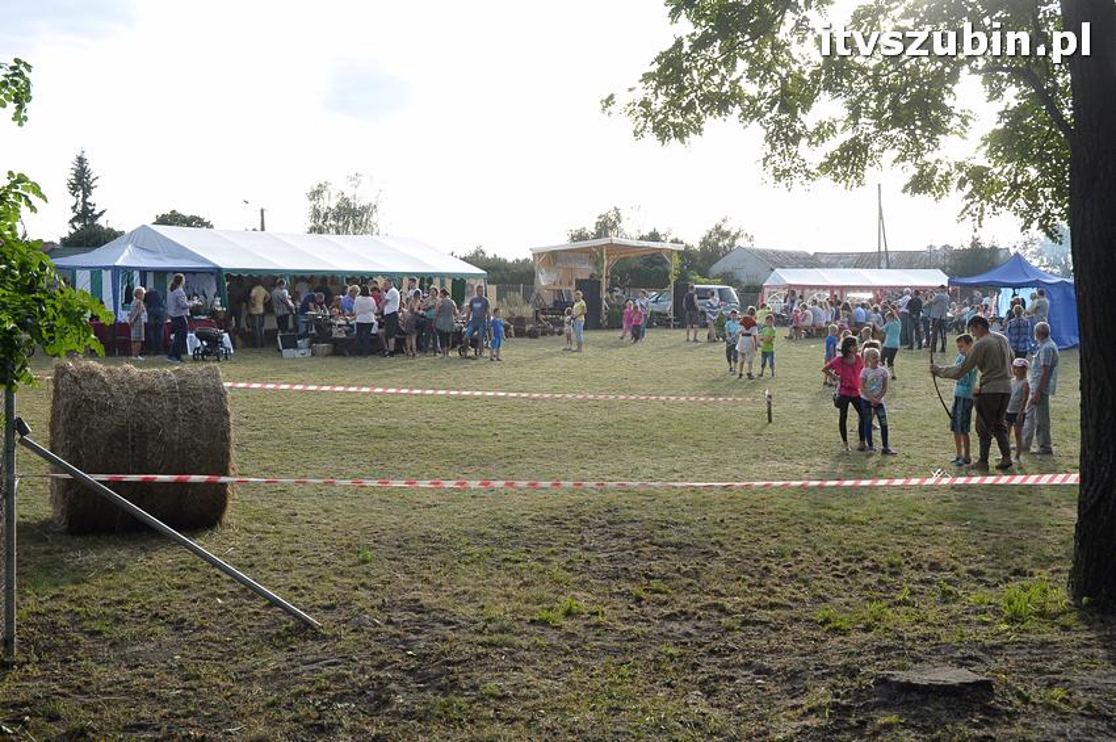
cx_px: 558
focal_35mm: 40
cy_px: 371
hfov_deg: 48.0
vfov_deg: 32.9
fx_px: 1254
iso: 800
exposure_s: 1/400
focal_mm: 27
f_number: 10
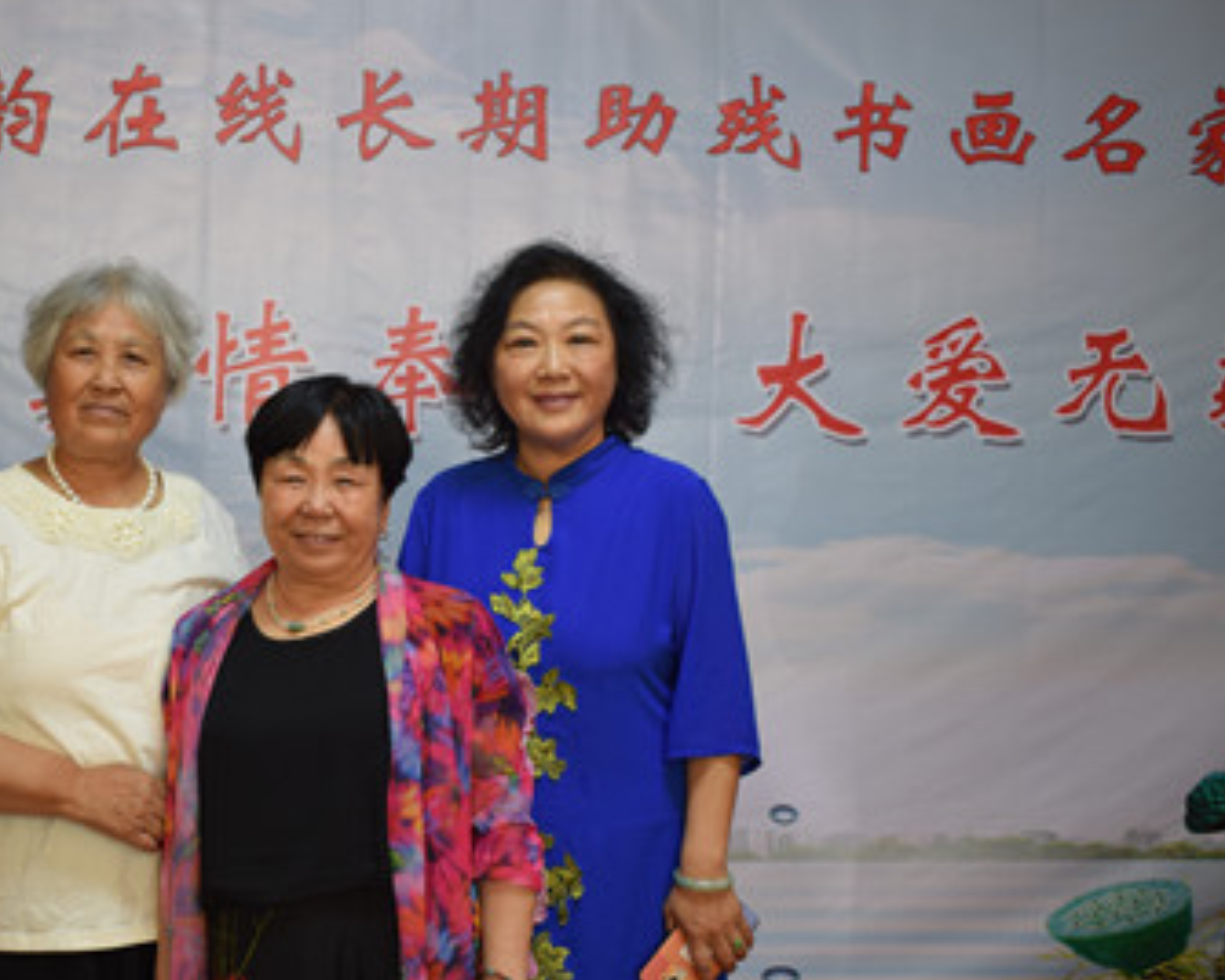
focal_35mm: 57
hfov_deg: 32.6
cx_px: 325
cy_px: 598
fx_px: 2056
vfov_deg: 26.7
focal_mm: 27
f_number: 4
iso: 450
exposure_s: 1/60
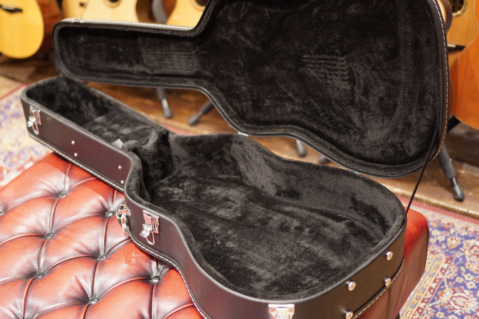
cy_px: 160
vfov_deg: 25.8
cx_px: 240
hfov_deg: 37.9
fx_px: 698
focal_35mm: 52
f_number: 1.8
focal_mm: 35
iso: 500
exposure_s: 1/60
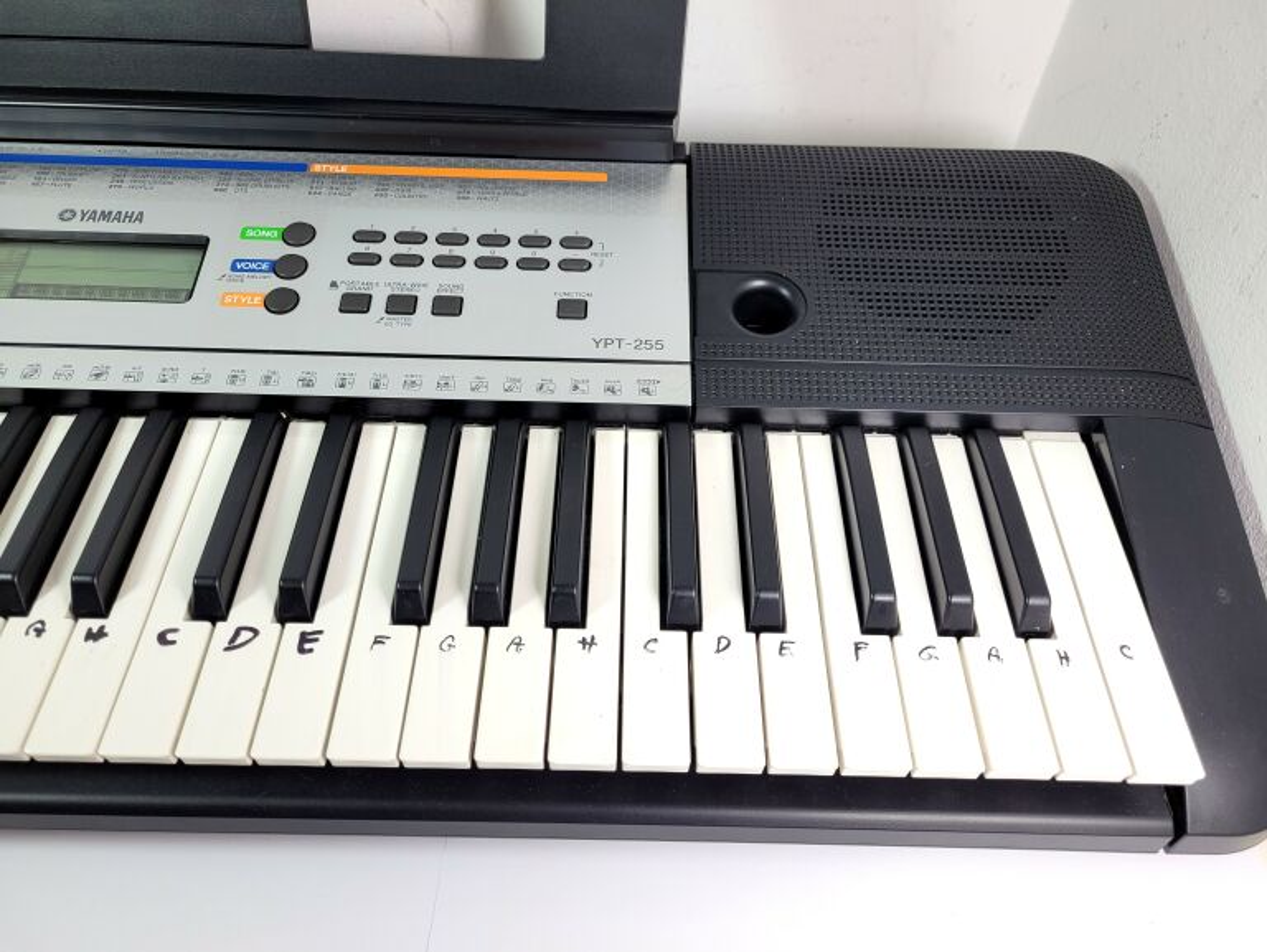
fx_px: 952
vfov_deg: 53.1
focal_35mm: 26
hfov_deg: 67.3
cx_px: 634
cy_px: 476
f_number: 1.8
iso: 40
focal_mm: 5.4
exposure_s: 1/121
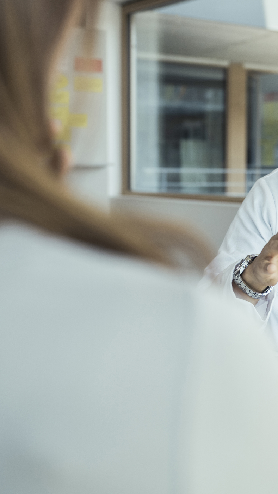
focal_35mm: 57
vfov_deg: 36.6
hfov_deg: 20.8
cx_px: 232
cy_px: 246
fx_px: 747
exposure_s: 1/640
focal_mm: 36
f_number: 3.2
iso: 400
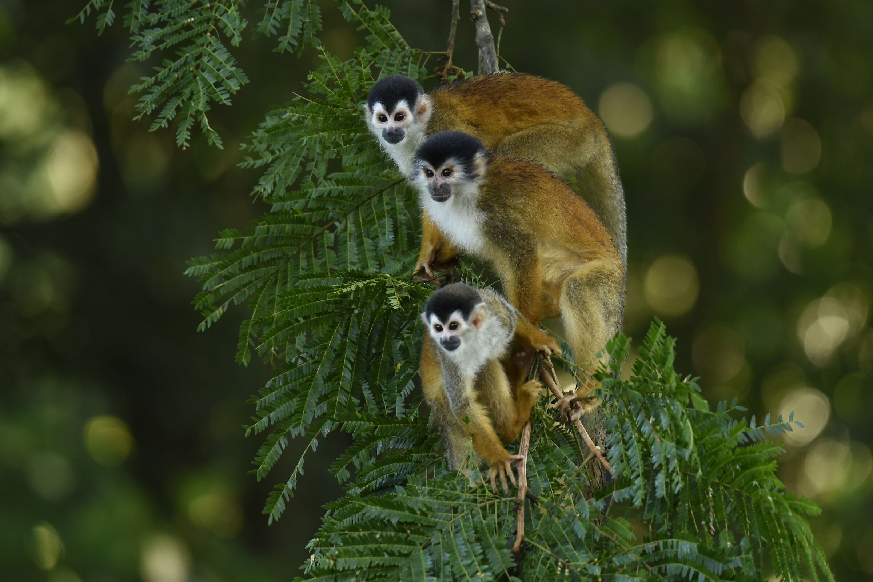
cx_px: 436
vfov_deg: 4.6
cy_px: 291
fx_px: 7276
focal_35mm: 300
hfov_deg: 6.9
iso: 800
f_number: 5
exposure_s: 1/125
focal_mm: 300
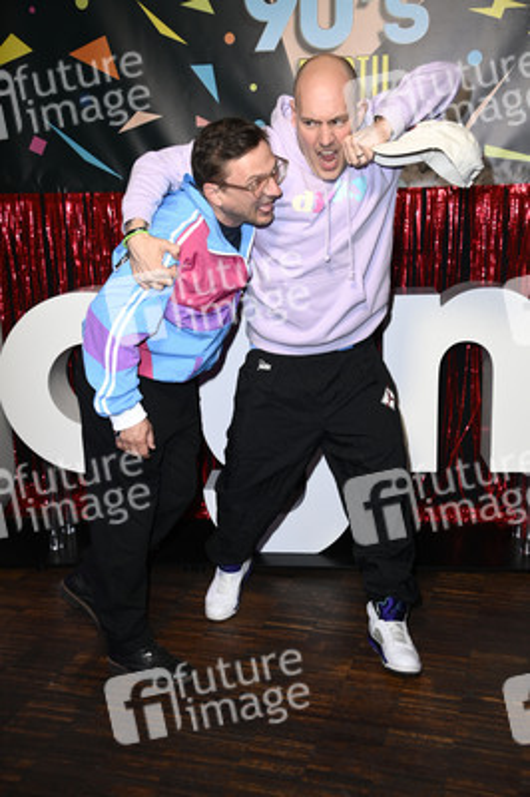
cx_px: 265
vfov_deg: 44.5
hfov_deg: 30.5
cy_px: 398
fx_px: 973
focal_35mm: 44
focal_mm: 44
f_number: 5.6
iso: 2000
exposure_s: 1/250
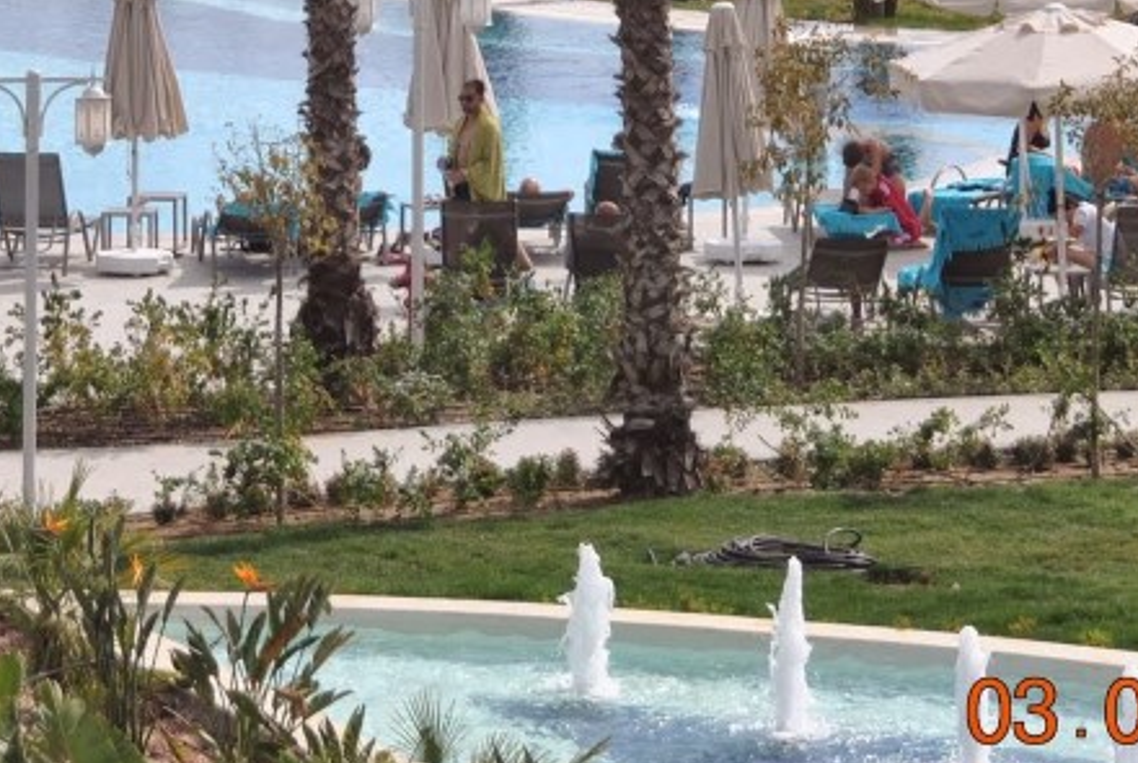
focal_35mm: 293
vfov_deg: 4.7
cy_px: -132
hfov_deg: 7.0
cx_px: 500
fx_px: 9287
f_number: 6.3
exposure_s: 1/640
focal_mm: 75
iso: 100
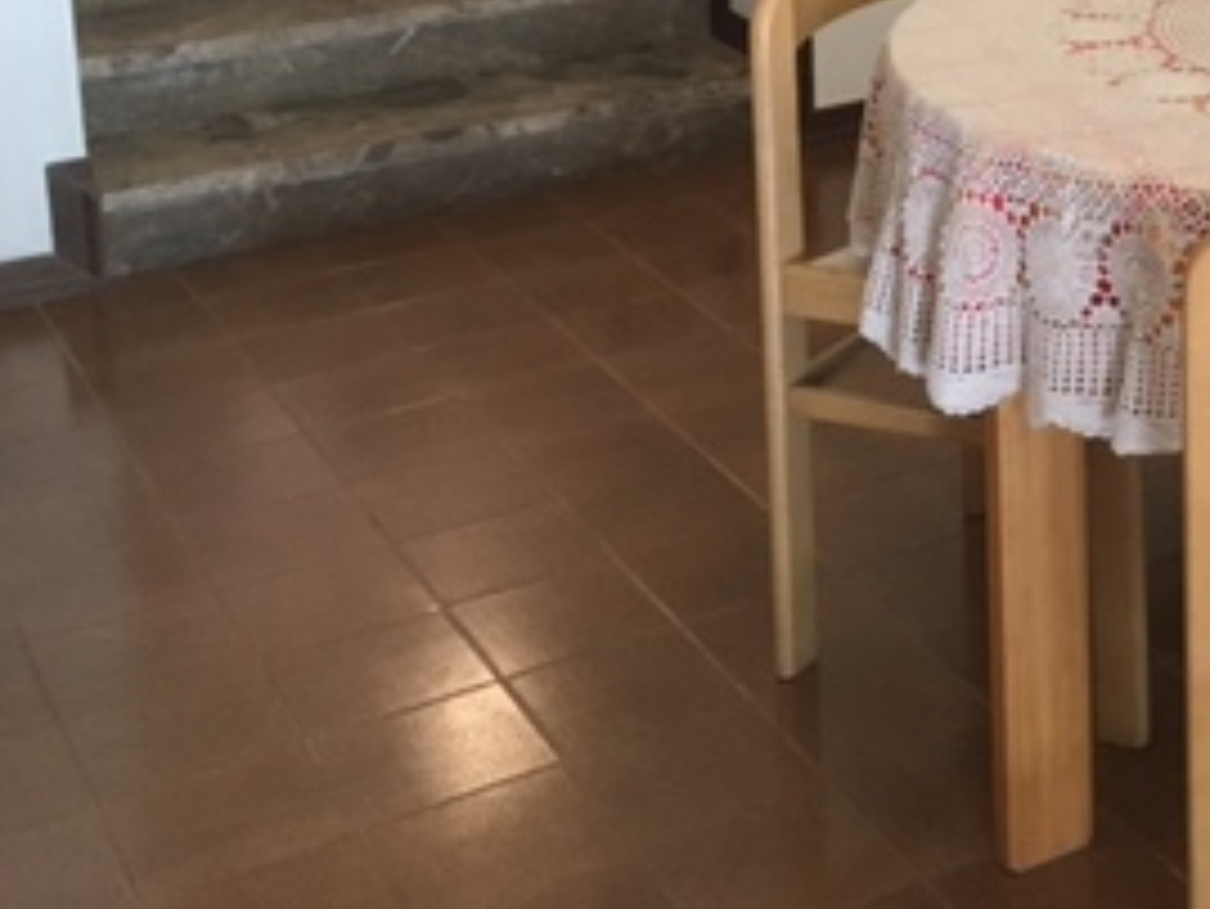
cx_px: 1336
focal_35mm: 69
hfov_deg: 26.0
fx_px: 2413
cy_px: -144
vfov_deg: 20.2
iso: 160
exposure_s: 1/33
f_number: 2.2
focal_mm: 4.15
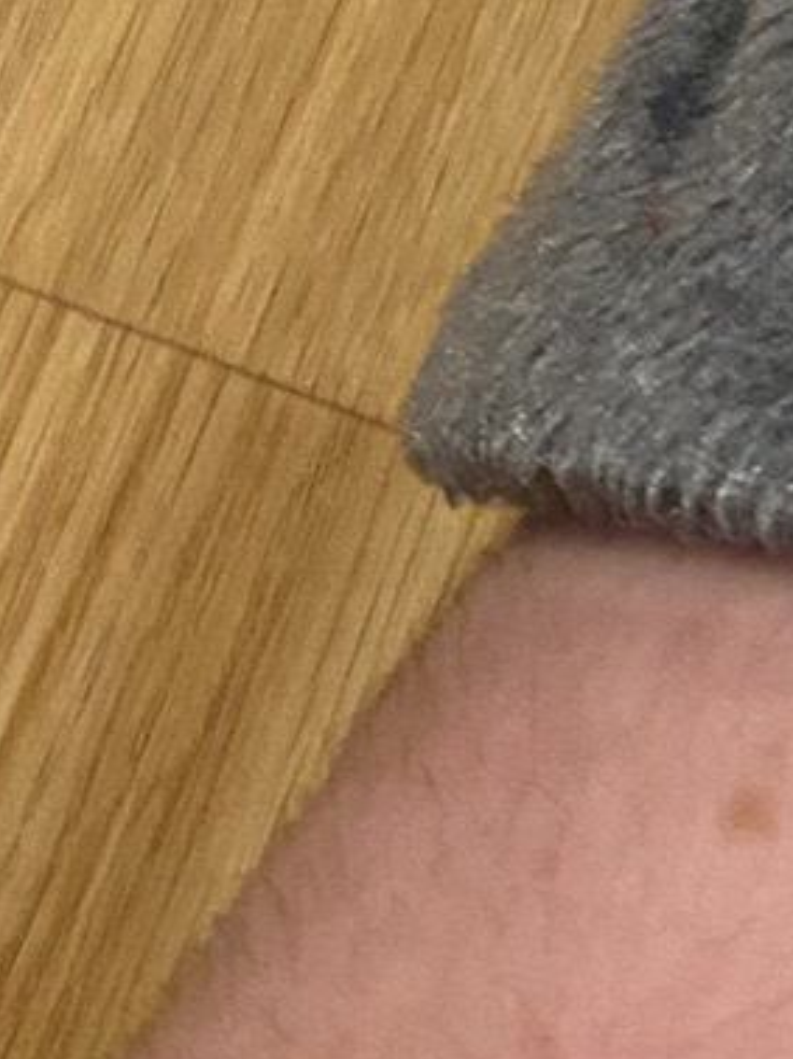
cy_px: -992
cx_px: 1810
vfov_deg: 12.5
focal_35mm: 141
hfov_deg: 9.5
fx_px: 4312
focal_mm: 4.25
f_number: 1.8
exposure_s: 1/50
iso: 250
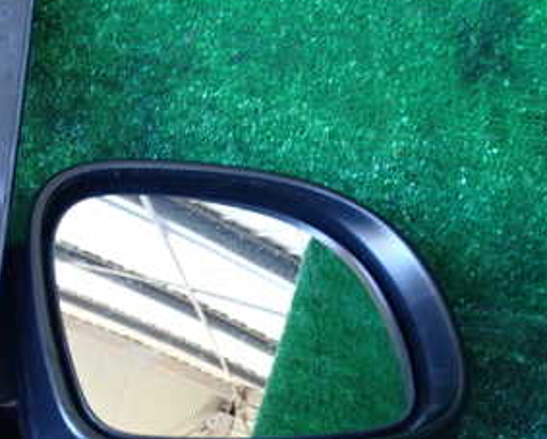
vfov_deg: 24.5
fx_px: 1005
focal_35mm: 62
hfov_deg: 29.4
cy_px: 159
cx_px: 70
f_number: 2.3
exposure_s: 1/30
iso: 200
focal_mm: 5.4
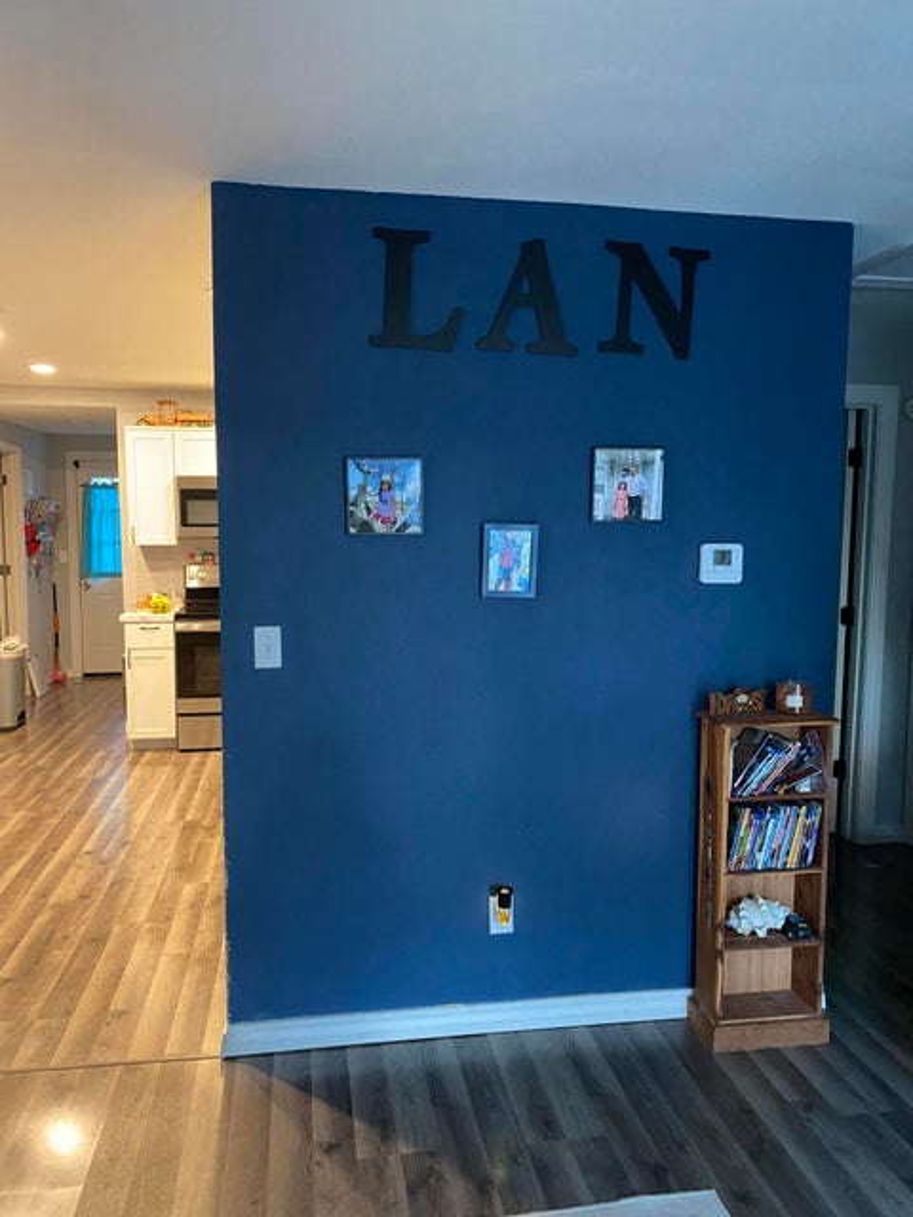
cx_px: 456
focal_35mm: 26
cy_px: 608
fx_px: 914
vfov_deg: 67.3
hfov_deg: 53.1
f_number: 1.8
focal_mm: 4.25
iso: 500
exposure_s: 1/30
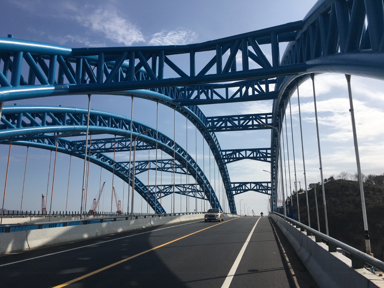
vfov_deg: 48.2
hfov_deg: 61.7
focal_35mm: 29
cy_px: 144
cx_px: 192
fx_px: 322
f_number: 2.2
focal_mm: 4.15
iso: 25
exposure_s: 1/4049
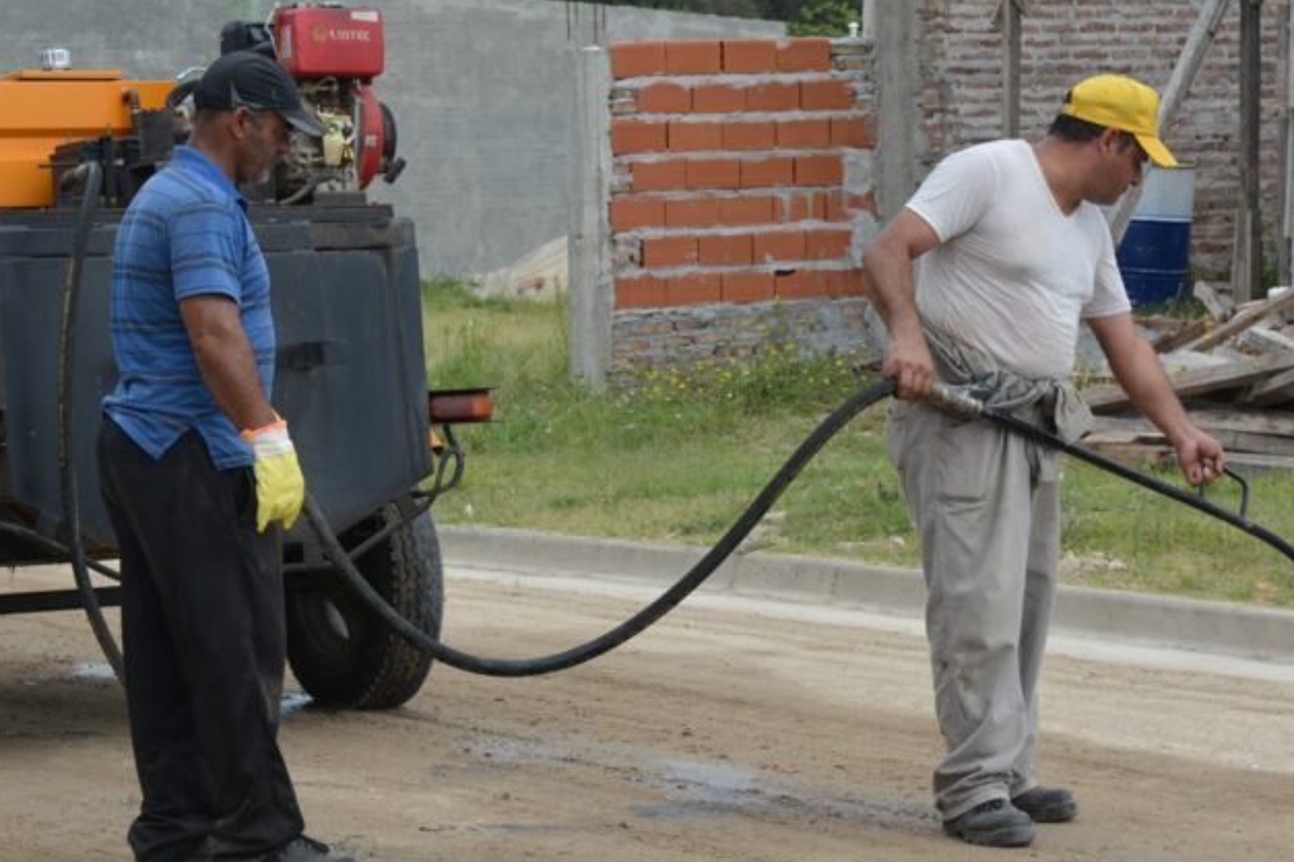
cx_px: 733
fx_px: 4846
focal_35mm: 135
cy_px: 564
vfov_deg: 10.2
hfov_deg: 15.2
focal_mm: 55
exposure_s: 1/250
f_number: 8
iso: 140
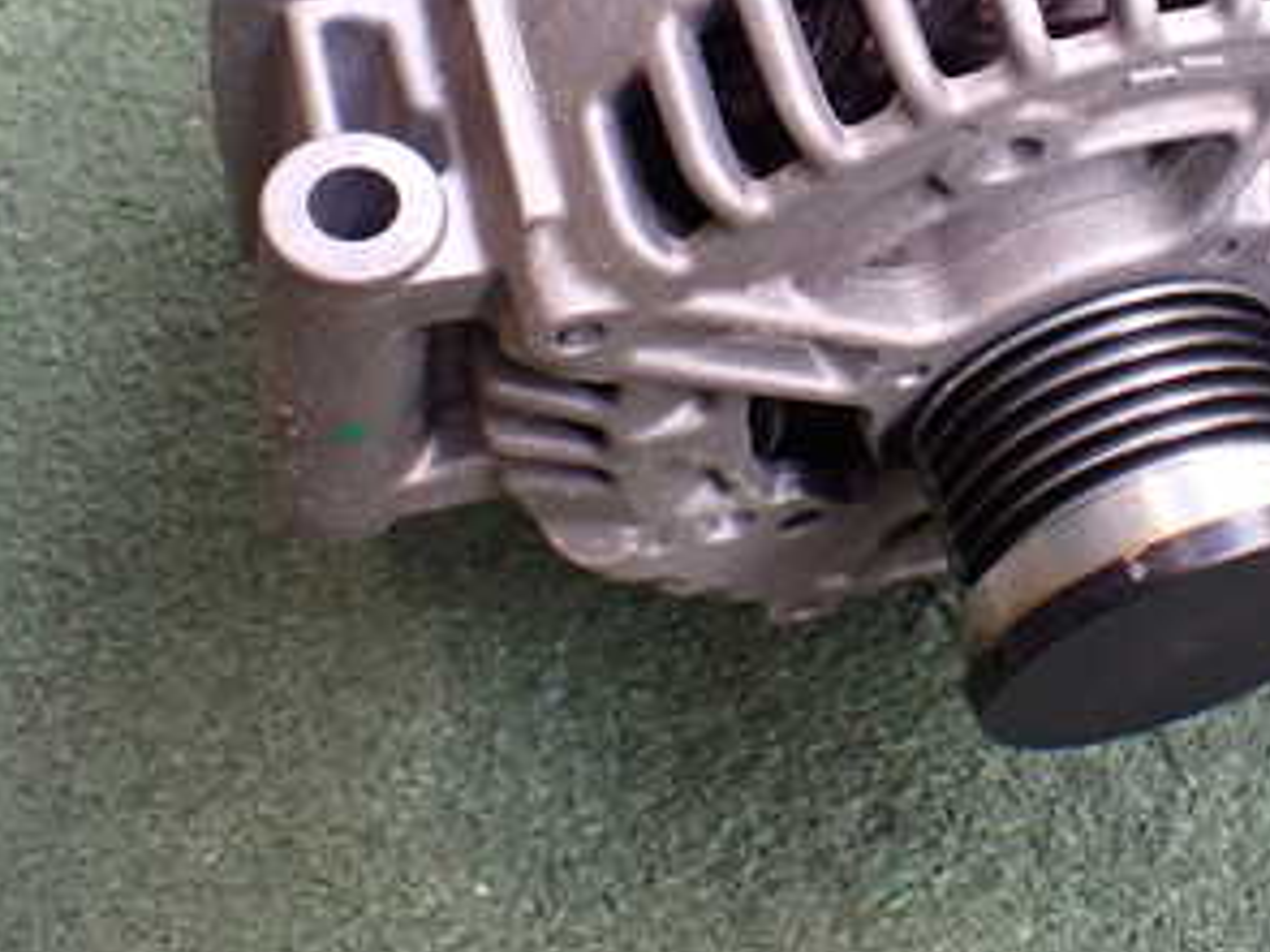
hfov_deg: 30.8
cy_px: -9
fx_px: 2237
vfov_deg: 23.0
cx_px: 1033
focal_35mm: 61
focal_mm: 5.4
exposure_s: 1/125
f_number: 2.3
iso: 320
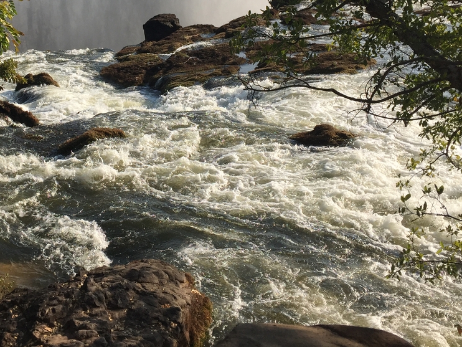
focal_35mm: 50
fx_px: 668
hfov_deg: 37.6
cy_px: 49
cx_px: 140
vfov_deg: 28.2
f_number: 2.2
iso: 32
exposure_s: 1/2475
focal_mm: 4.15
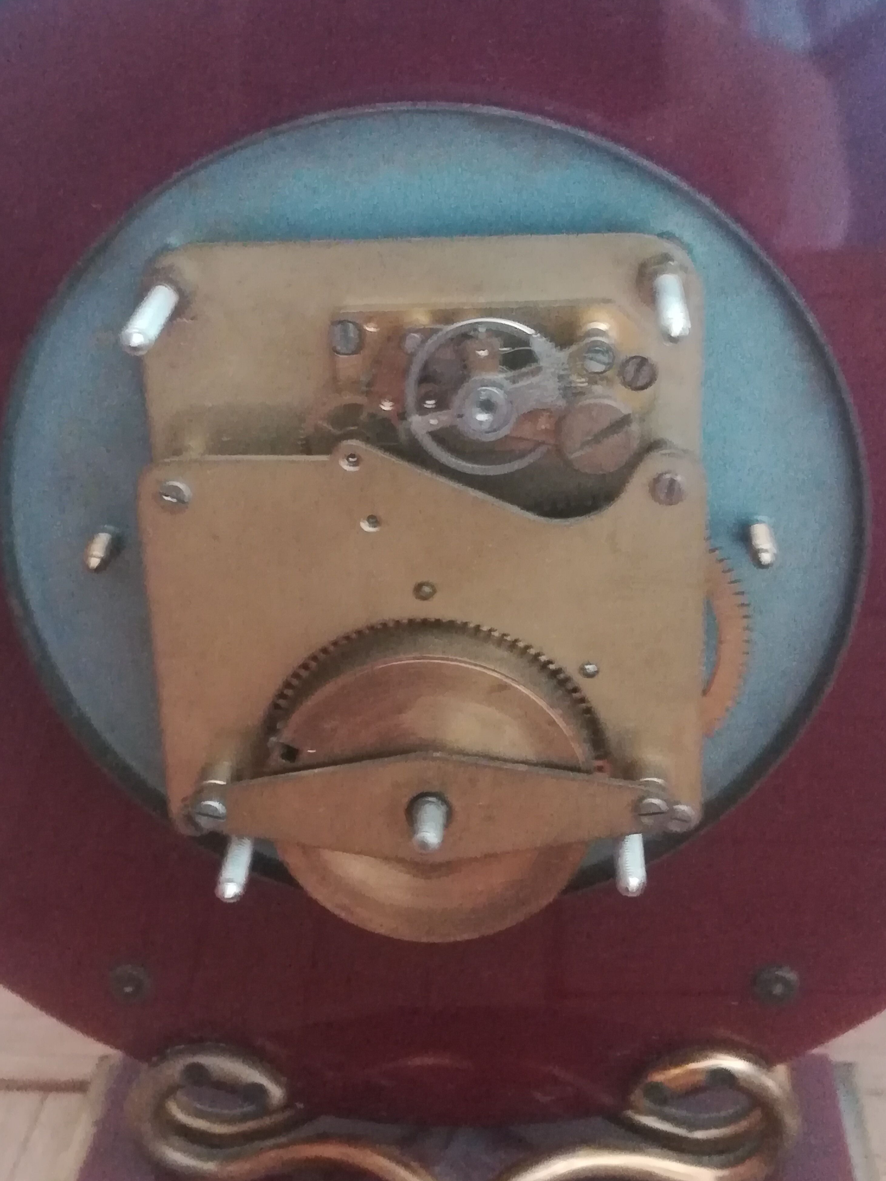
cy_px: 594
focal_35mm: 51
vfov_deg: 37.5
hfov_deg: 28.6
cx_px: 447
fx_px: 1740
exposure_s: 1/20
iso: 640
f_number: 2.2
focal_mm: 3.83
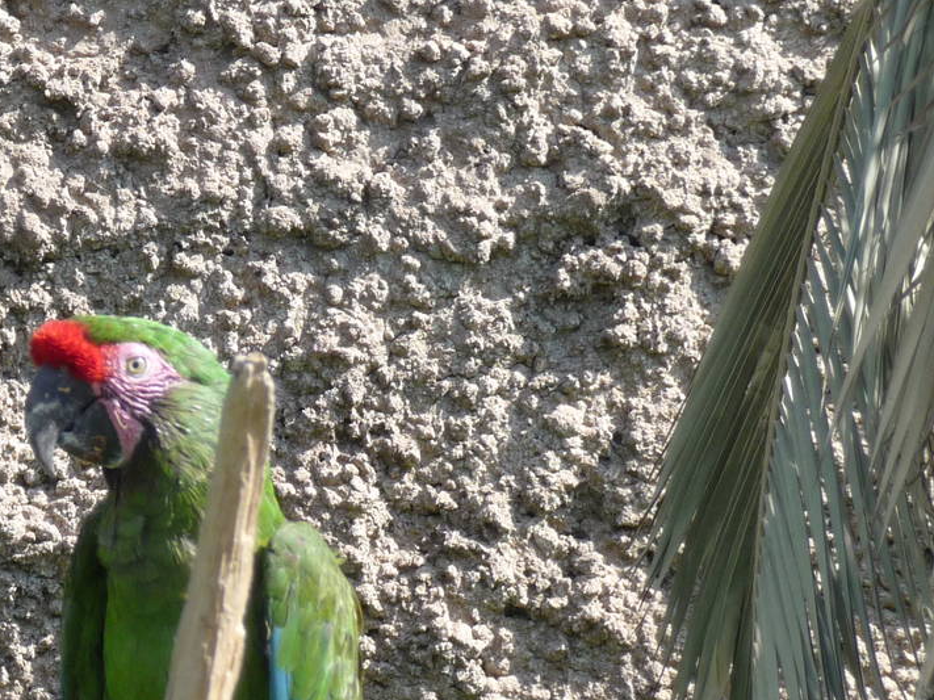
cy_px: 377
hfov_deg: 7.8
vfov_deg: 5.9
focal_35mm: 252
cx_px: -93
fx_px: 6798
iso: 100
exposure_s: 1/200
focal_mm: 19.1
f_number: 4.7
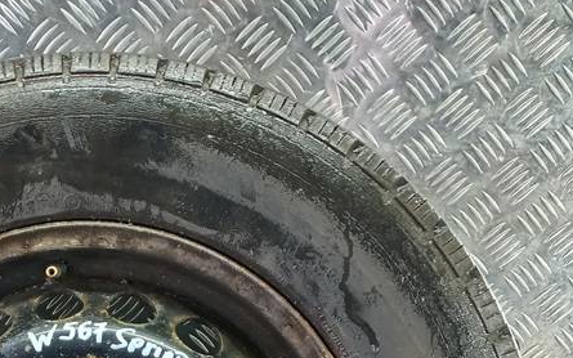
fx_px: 952
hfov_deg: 32.6
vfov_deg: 19.4
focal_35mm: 61
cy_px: 480
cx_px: 116
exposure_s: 1/33
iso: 160
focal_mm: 4.6
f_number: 1.8
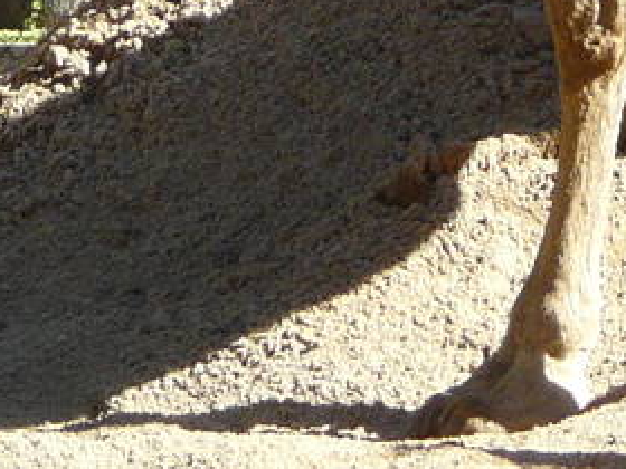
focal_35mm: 475
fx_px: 8590
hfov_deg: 4.2
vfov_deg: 3.1
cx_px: 919
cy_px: -797
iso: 100
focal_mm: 13.6
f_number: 4
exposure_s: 1/200
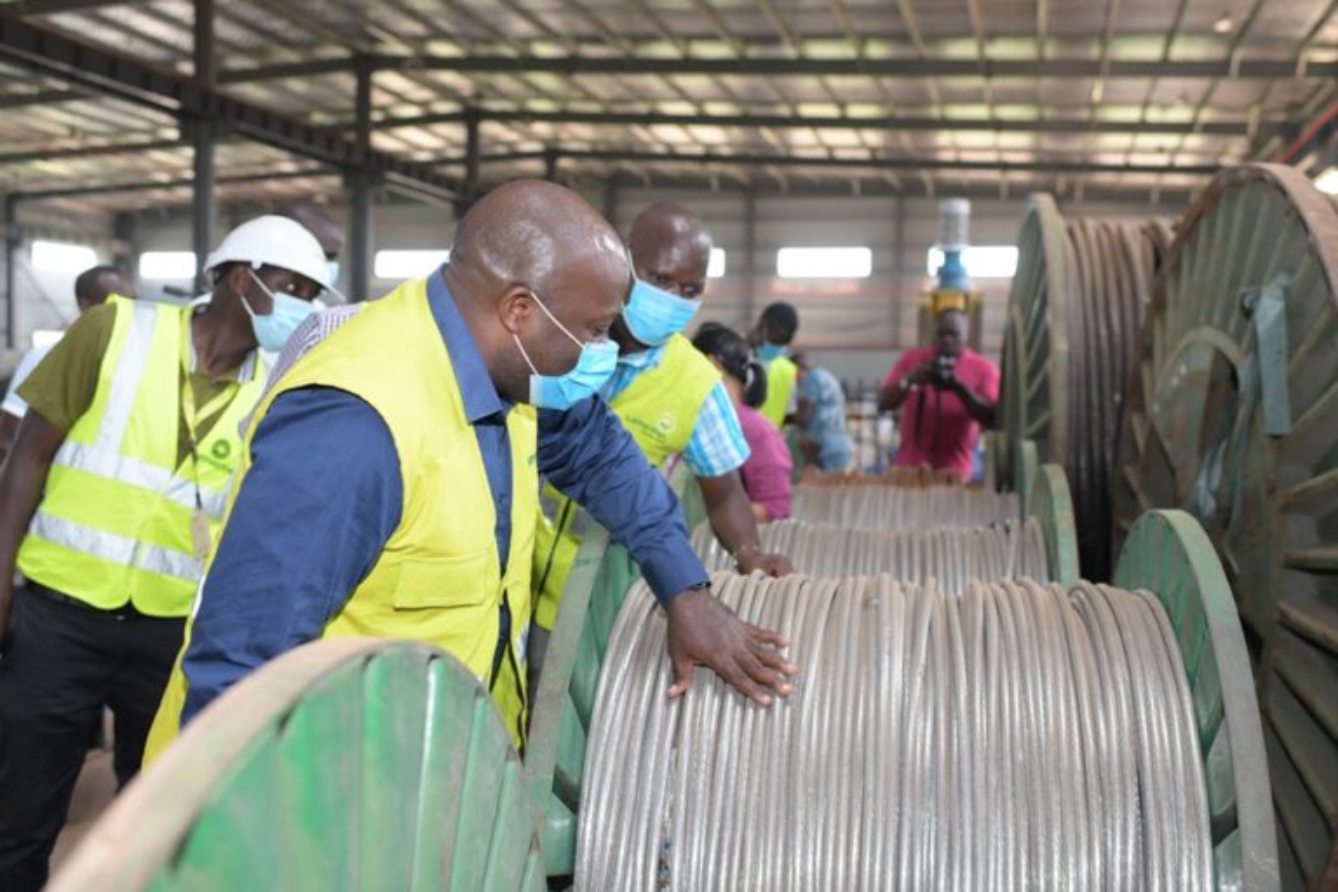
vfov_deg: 37.9
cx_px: 669
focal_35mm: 35
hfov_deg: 54.4
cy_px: 446
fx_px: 1301
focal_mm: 35
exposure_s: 1/250
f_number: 3.5
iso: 1250
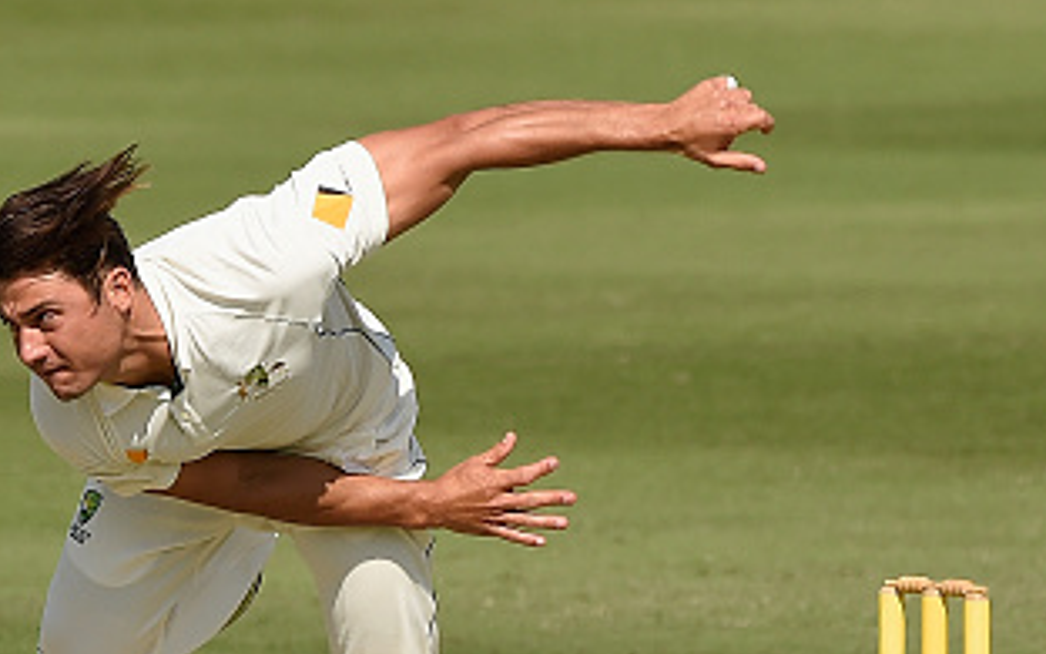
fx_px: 30388
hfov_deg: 2.0
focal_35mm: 1066
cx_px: 617
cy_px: 592
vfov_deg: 1.2
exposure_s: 1/2500
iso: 500
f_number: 8
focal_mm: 550
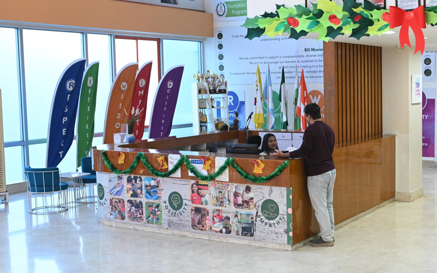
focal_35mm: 54
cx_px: 297
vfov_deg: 24.0
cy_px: 134
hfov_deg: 37.1
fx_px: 643
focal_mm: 35
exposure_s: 1/160
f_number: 4.5
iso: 2500
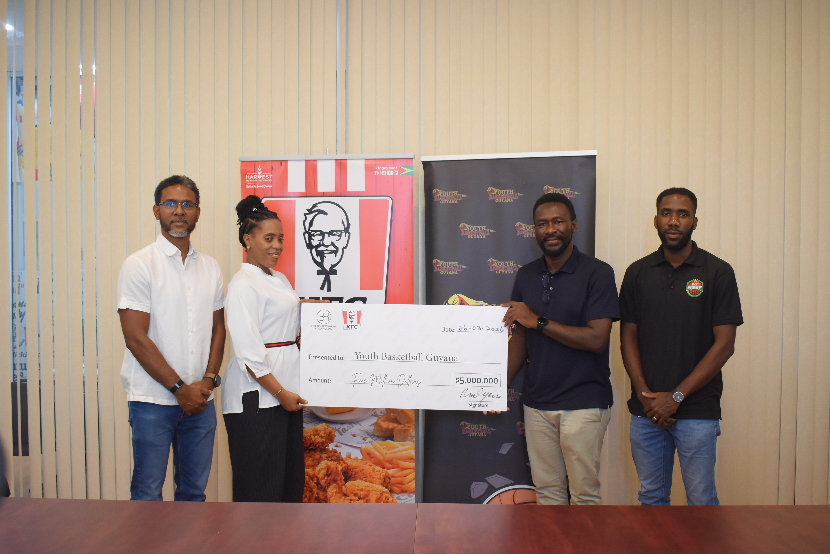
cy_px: 277
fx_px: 899
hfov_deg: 49.5
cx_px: 415
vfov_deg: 34.2
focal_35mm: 39
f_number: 4
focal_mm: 26
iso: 1000
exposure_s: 1/60
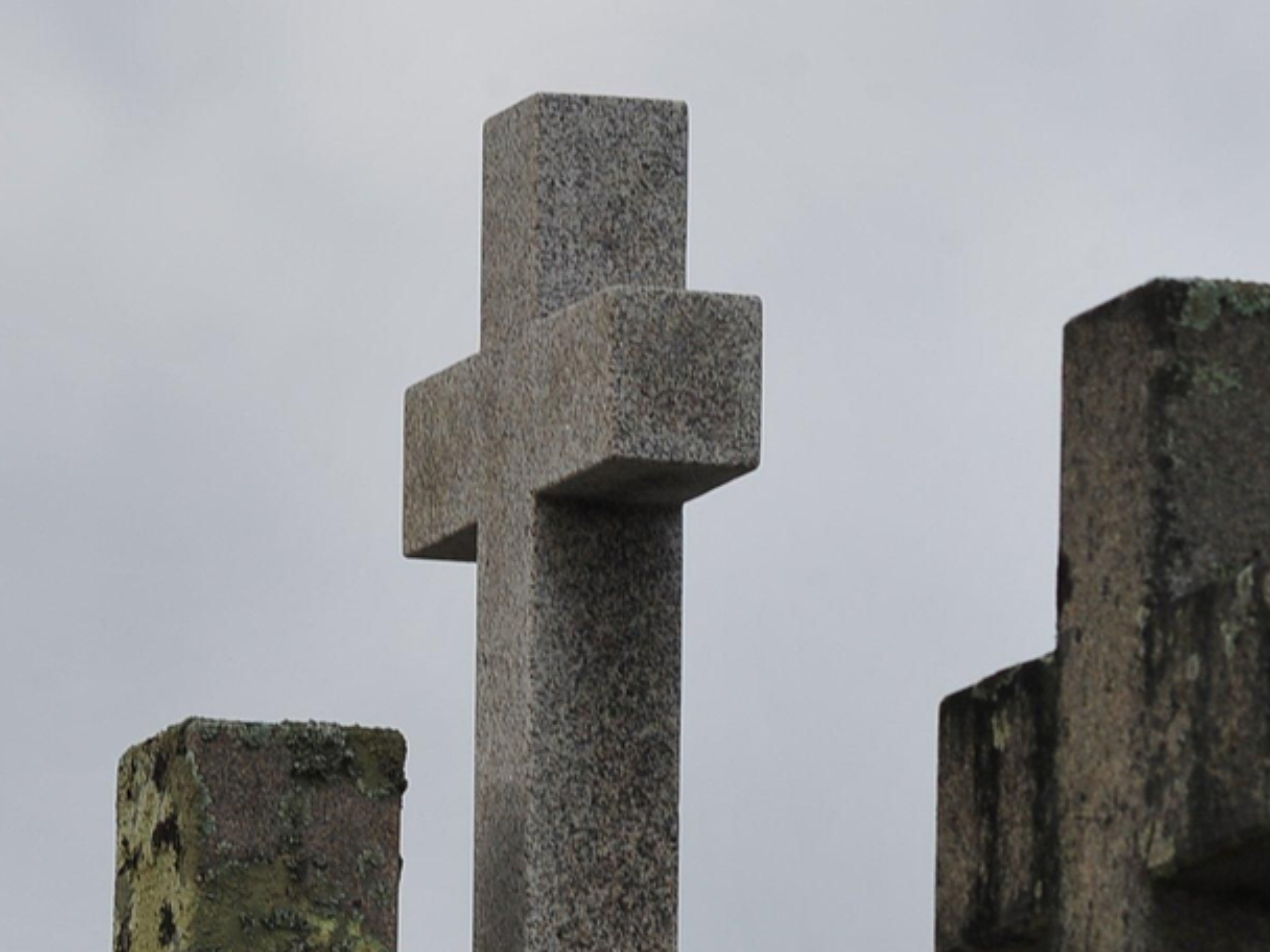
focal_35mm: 759
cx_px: 568
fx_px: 27846
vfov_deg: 2.0
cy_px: 623
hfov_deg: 2.6
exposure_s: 1/400
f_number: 8
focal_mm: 300
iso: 320
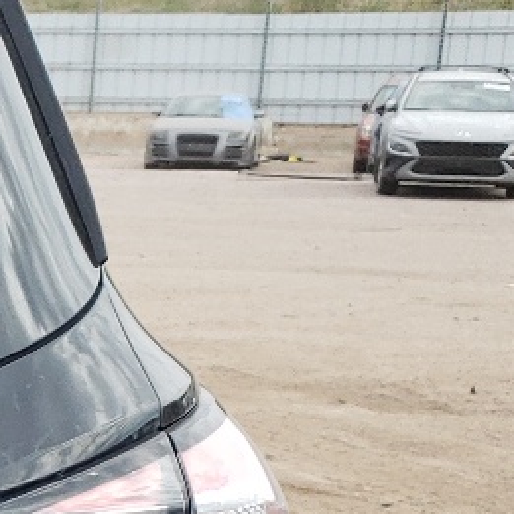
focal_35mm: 141
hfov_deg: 10.4
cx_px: -788
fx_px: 2369
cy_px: 756
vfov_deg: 11.9
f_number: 1.5
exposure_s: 1/1000
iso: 50
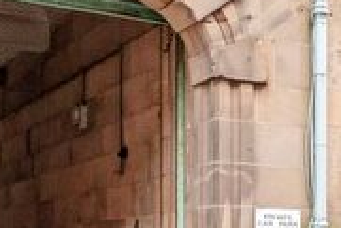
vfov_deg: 14.3
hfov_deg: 21.5
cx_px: 298
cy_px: 262
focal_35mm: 93
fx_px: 882
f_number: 7.1
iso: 800
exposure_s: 1/125
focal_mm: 16
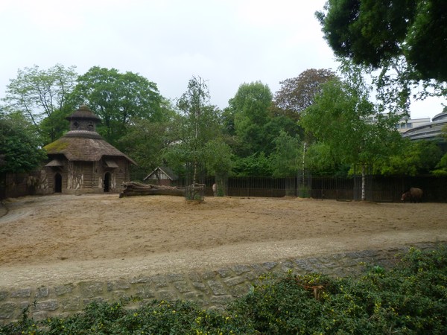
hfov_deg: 69.4
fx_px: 323
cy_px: 168
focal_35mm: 25
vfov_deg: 54.9
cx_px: 224
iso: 200
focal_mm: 4.5
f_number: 2.8
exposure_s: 1/640
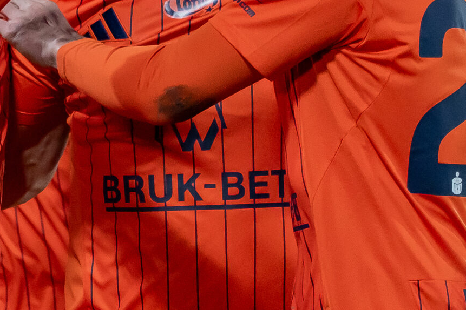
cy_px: 85
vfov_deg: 0.8
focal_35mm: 1784
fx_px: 23091
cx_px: 115
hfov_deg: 1.2
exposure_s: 1/1600
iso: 6400
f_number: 6.3
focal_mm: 600
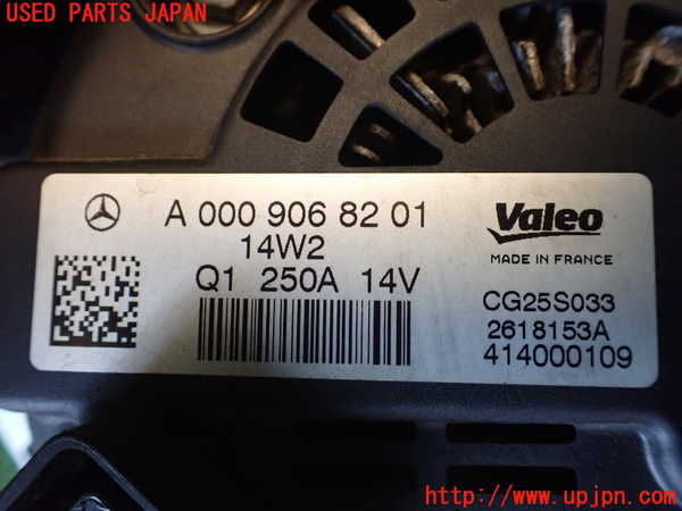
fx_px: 591
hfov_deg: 60.0
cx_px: 341
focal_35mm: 30
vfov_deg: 46.8
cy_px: 256
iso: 800
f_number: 2.3
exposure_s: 1/80
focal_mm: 5.4
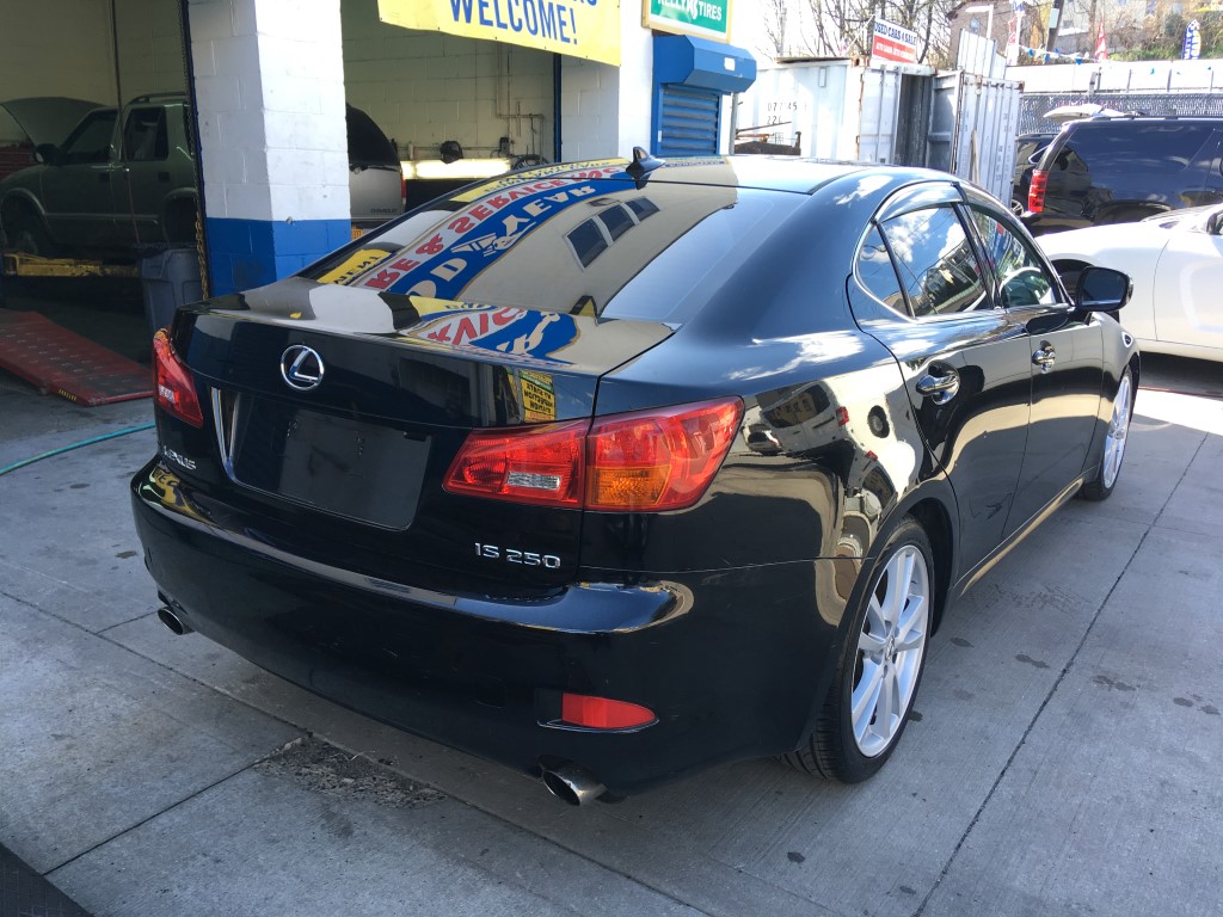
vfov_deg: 48.2
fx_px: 1025
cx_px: 612
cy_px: 458
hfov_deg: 61.7
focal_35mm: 29
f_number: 2.2
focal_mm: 4.15
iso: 25
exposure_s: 1/130
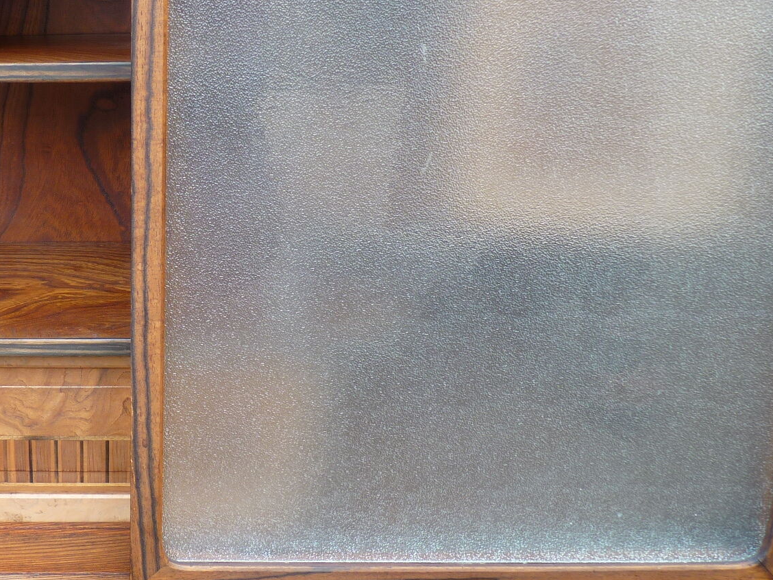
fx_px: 1094
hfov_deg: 37.2
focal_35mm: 49
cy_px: 317
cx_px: 130
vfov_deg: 29.7
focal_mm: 4.8
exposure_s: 1/40
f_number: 2.8
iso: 80
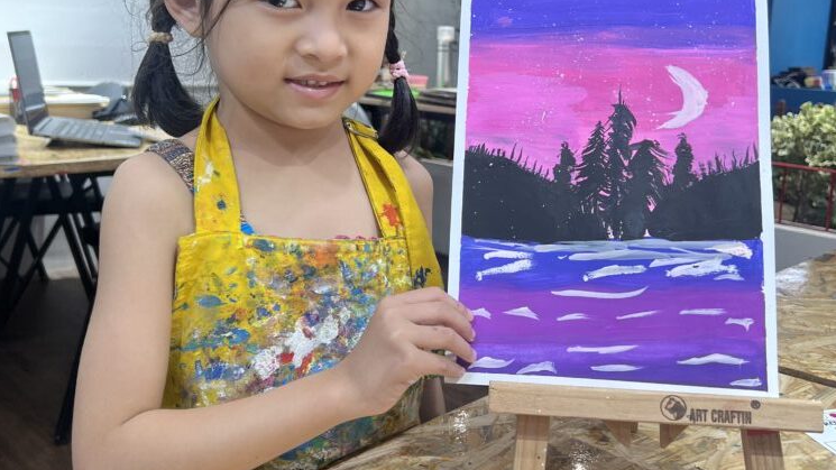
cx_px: 416
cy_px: 196
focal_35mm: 38
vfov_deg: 31.1
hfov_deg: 52.8
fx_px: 842
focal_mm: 5.7
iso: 100
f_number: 1.5
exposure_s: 1/100
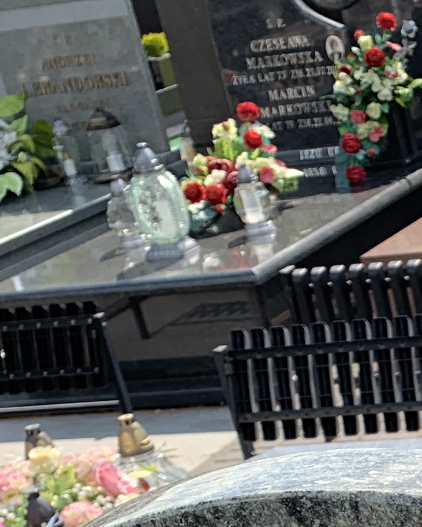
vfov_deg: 15.7
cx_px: 784
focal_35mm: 112
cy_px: 797
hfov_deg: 12.5
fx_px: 1749
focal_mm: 4.25
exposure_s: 1/722
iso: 25
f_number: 1.8
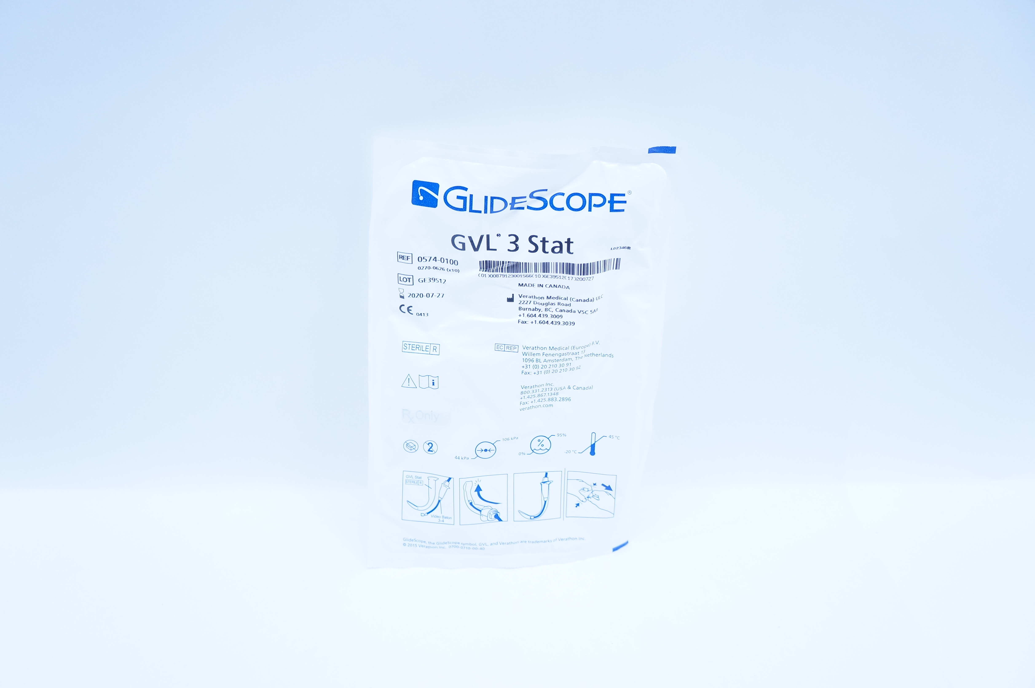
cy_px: 344
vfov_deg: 43.5
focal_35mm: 30
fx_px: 862
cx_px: 518
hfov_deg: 62.0
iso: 800
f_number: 4.5
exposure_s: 1/250
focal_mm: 20
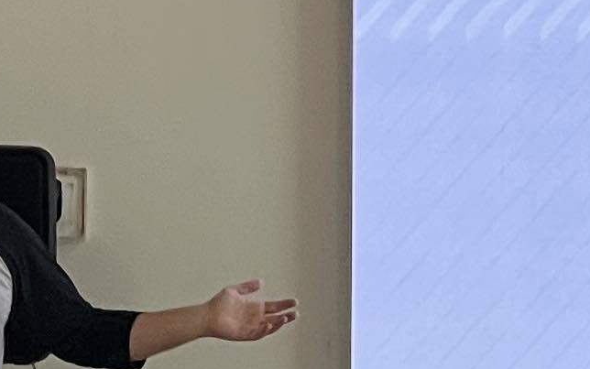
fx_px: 5549
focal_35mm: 345
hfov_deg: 6.0
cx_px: 793
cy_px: 307
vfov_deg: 3.8
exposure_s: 1/120
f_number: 2
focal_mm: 6
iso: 40
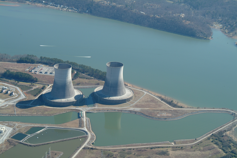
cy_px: 79
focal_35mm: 75
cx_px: 118
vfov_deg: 18.2
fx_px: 494
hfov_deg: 27.0
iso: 200
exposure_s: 1/350
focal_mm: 50
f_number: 9.5
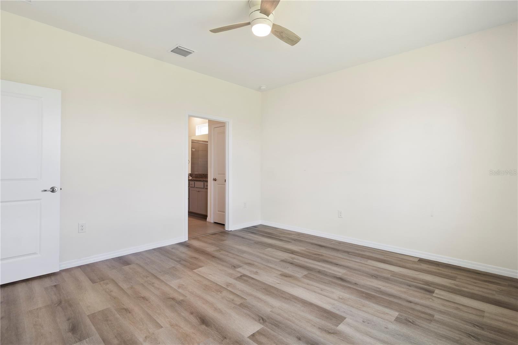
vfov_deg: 72.0
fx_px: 237
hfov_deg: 95.0
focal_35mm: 16
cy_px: 172
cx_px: 259
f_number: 8
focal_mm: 11
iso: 100
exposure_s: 1/2
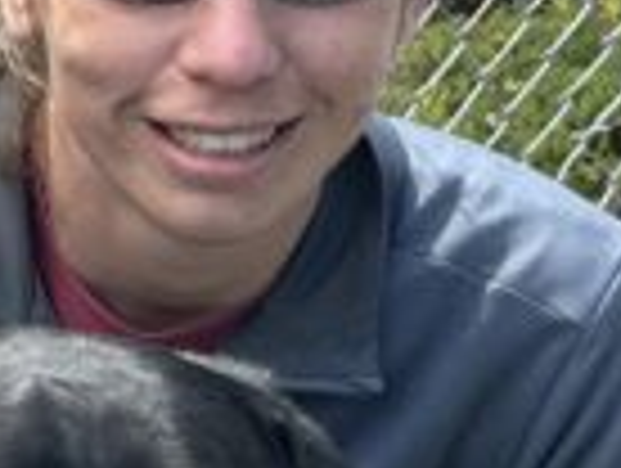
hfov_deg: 10.5
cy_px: 261
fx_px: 3199
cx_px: -450
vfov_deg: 8.4
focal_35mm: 178
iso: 80
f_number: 1.78
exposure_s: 1/1019
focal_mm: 6.86
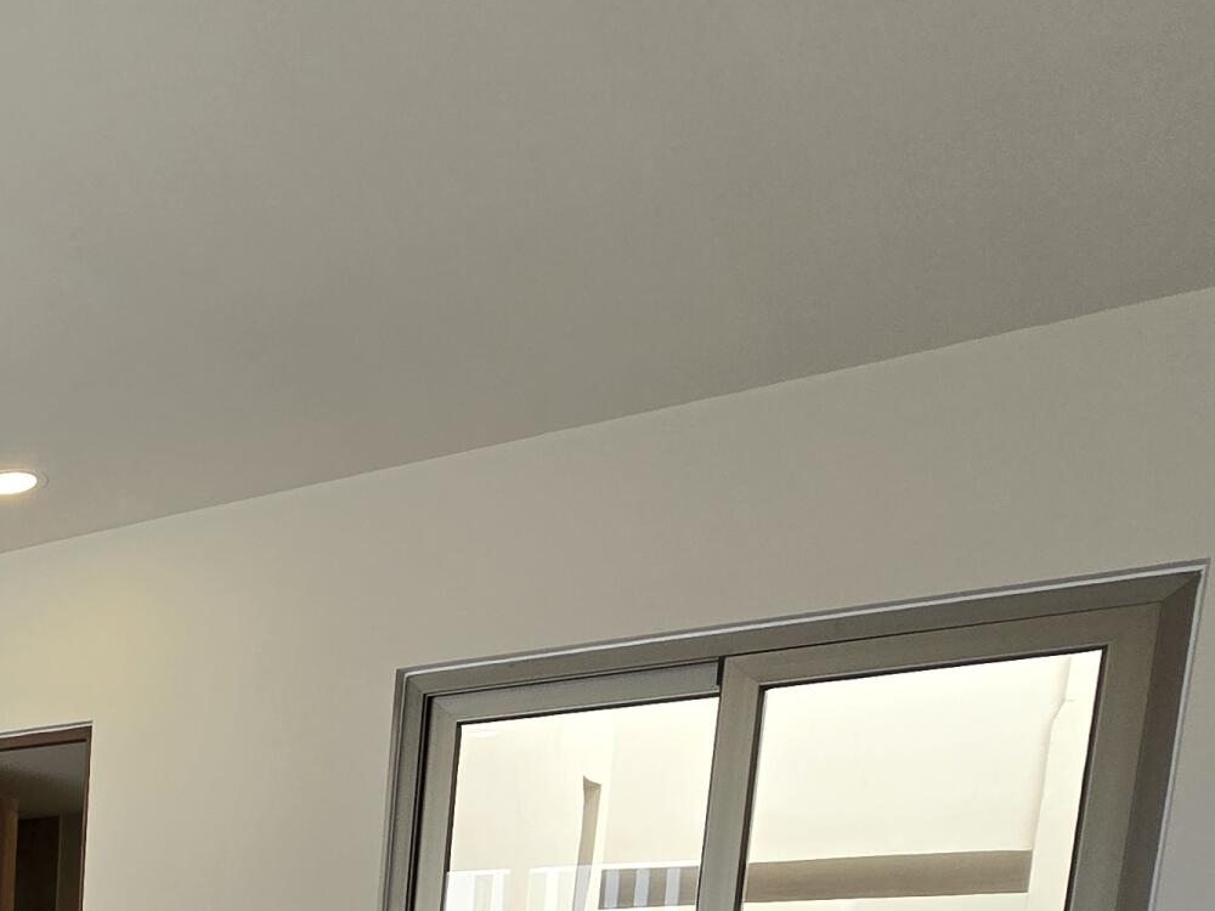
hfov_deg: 33.8
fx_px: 1369
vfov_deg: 28.9
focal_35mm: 39
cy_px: 1224
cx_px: -384
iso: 50
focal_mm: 2.2
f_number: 2.2
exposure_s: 1/240
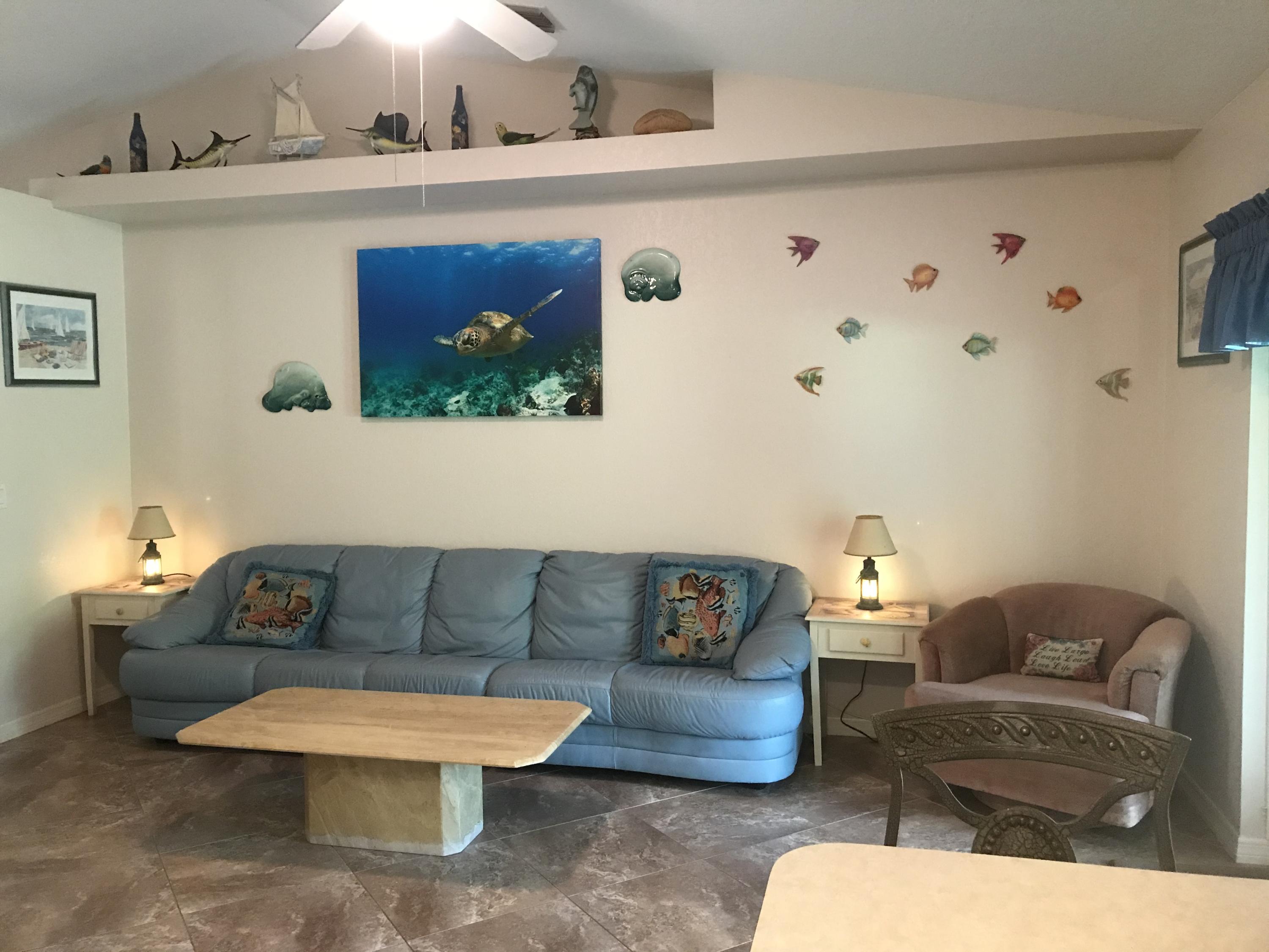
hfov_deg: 63.4
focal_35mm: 28
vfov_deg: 49.7
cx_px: 634
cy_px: 476
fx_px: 1026
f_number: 1.8
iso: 100
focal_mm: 3.99
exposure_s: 1/15
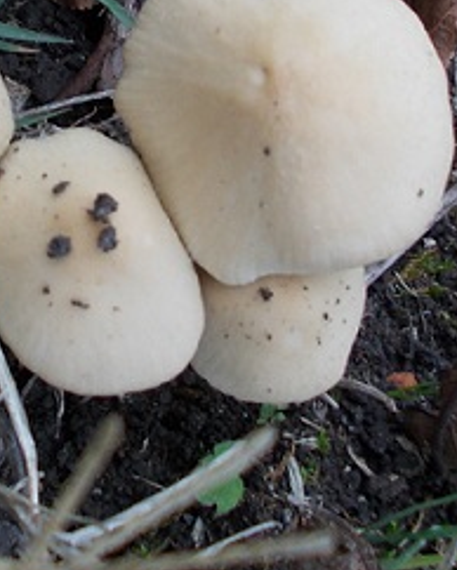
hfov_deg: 23.0
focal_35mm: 66
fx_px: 1114
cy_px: 84
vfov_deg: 27.9
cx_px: 132
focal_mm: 4
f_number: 2.7
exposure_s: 1/25
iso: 80
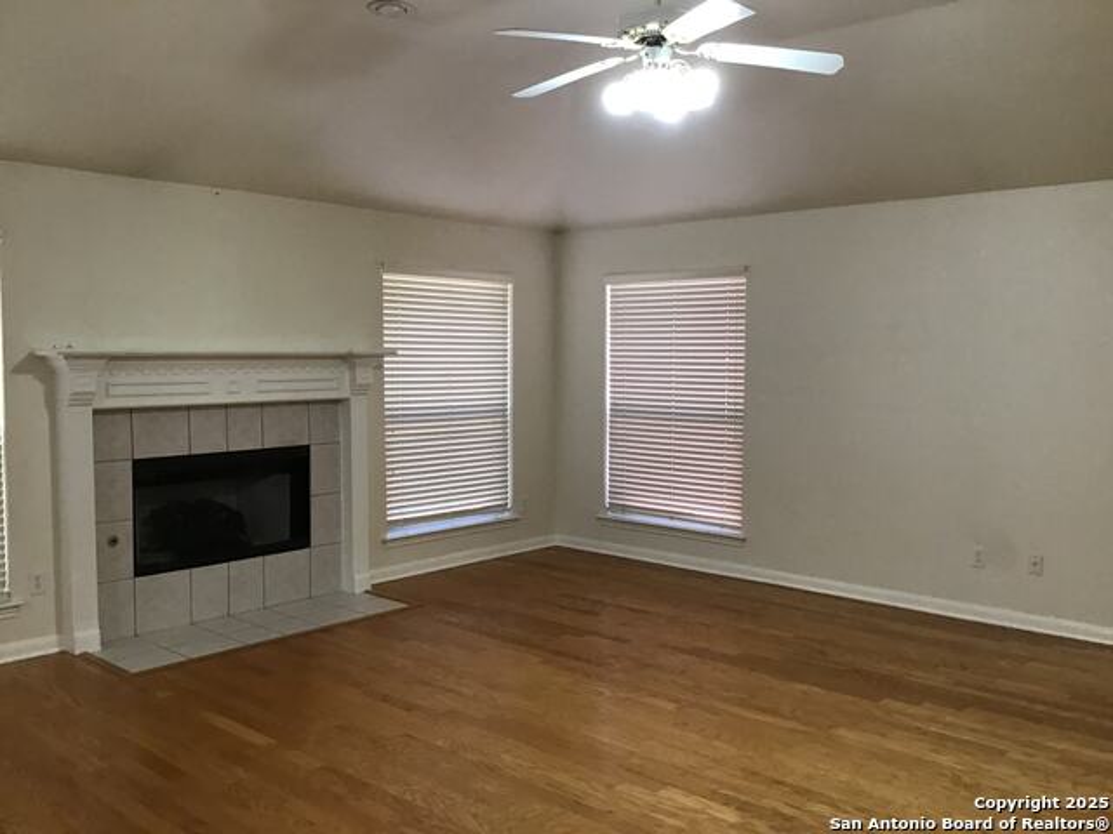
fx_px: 997
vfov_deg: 45.4
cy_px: 417
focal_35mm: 31
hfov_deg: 58.4
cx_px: 556
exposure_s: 1/30
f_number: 2.4
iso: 100
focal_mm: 3.3
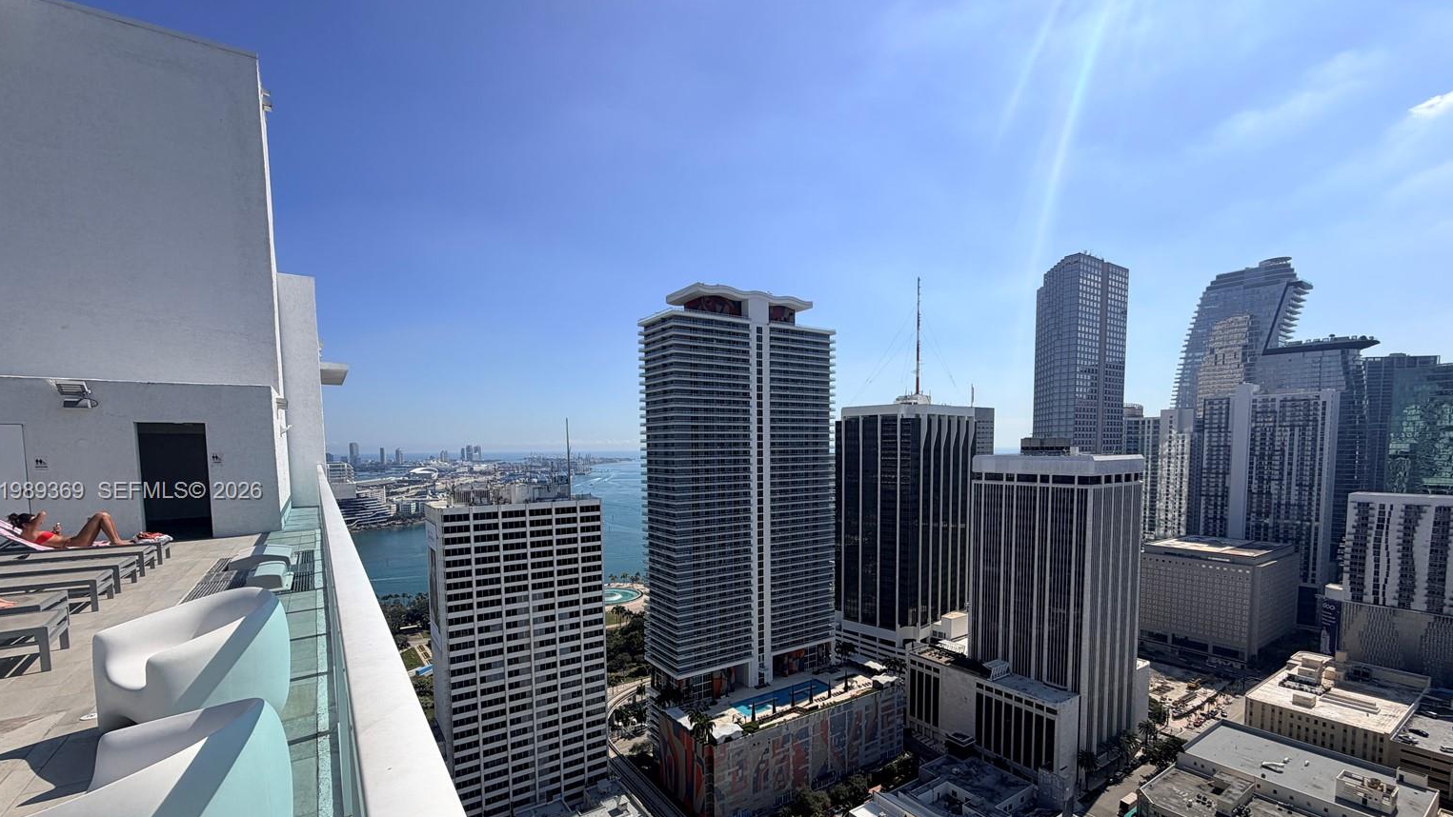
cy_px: 492
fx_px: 616
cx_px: 728
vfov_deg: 66.4
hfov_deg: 99.4
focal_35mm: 16
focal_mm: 2.22
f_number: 2.2
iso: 20
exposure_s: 1/1961
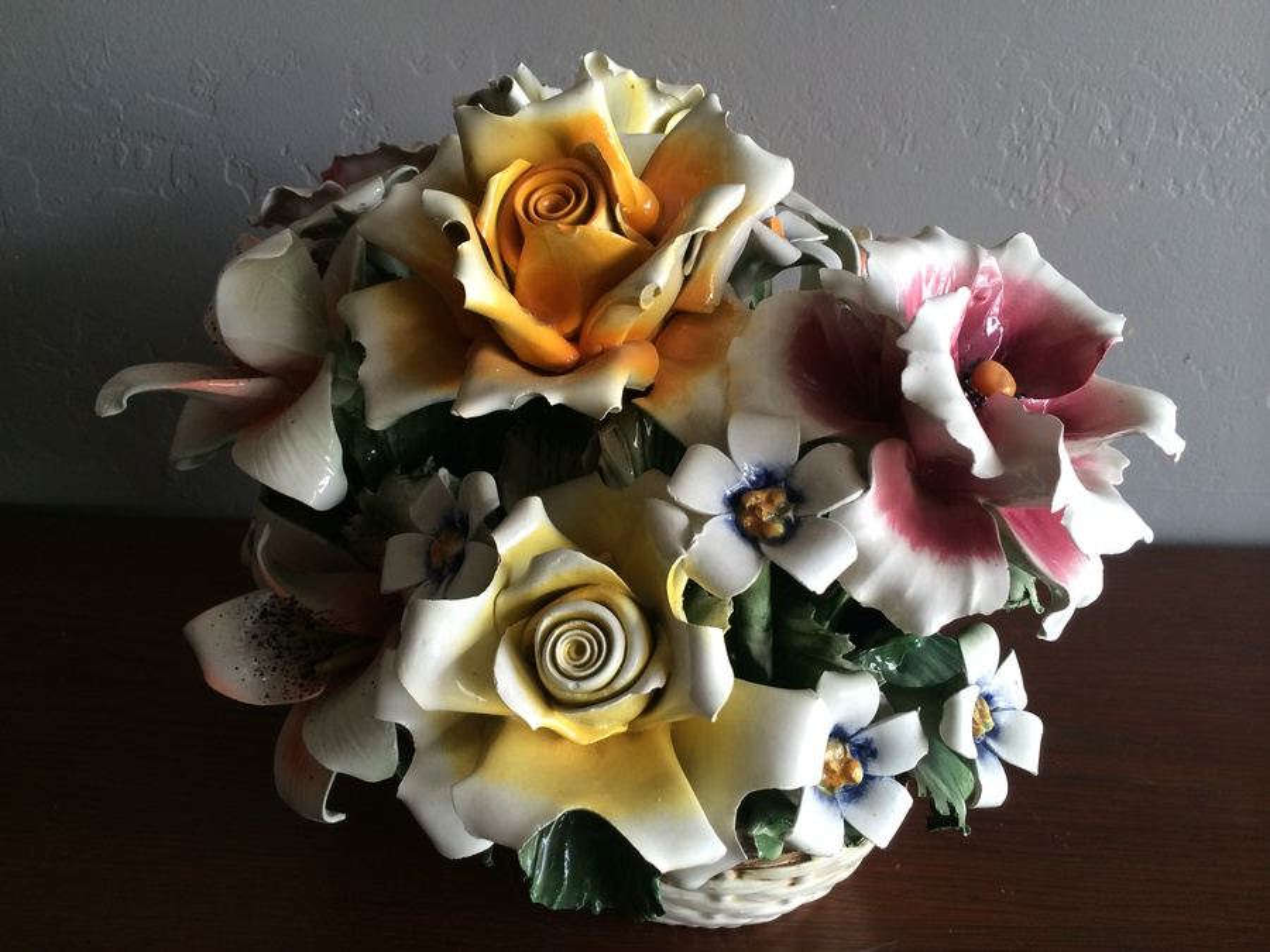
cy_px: 476
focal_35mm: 30
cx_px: 635
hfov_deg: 60.0
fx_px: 1101
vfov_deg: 46.8
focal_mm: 4.12
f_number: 2.2
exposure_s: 1/30
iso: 40
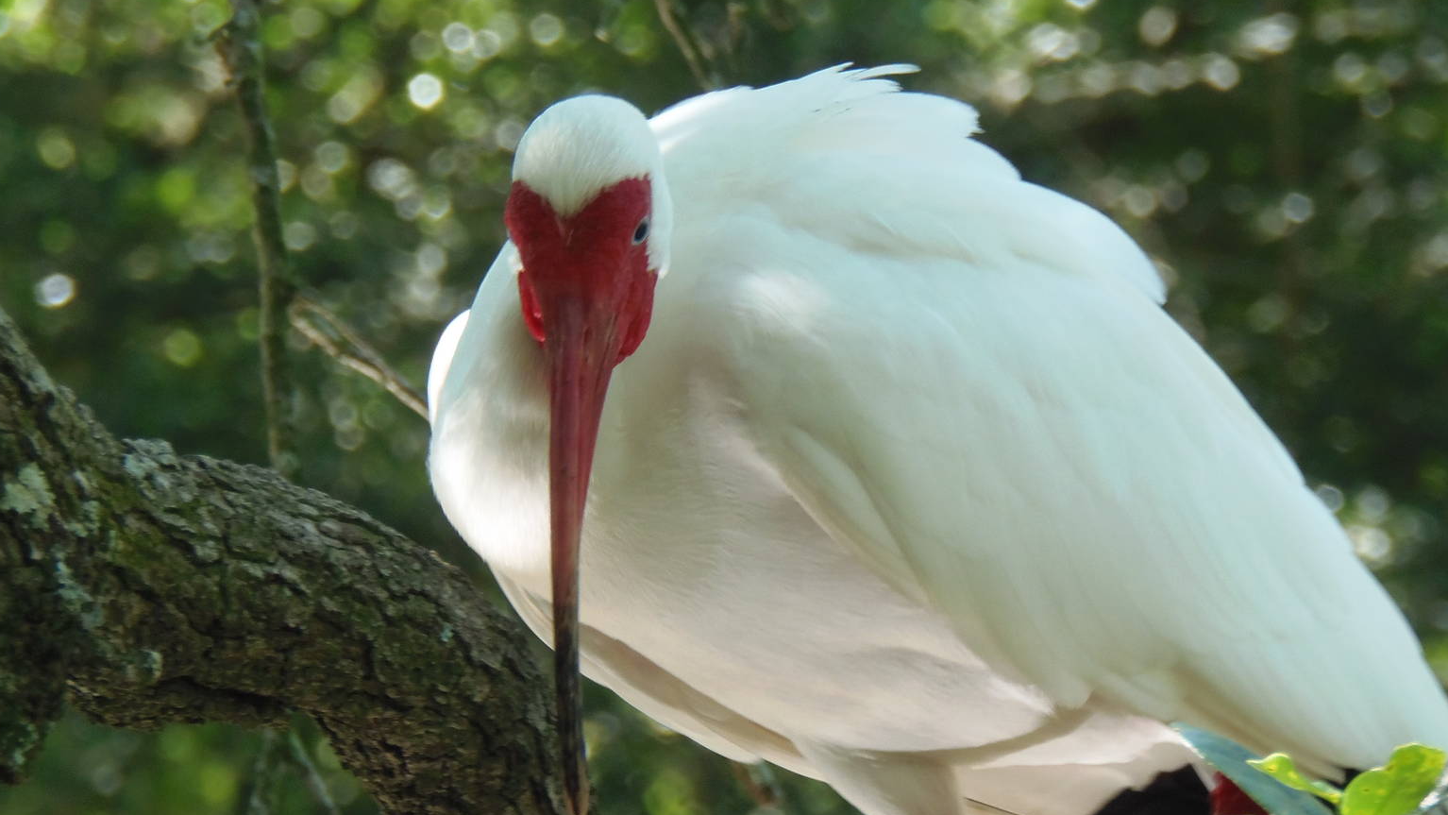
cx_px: 725
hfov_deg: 6.8
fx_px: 12172
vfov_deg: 3.8
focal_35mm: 317
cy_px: 395
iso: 160
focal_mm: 51.7
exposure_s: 1/80
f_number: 5.2
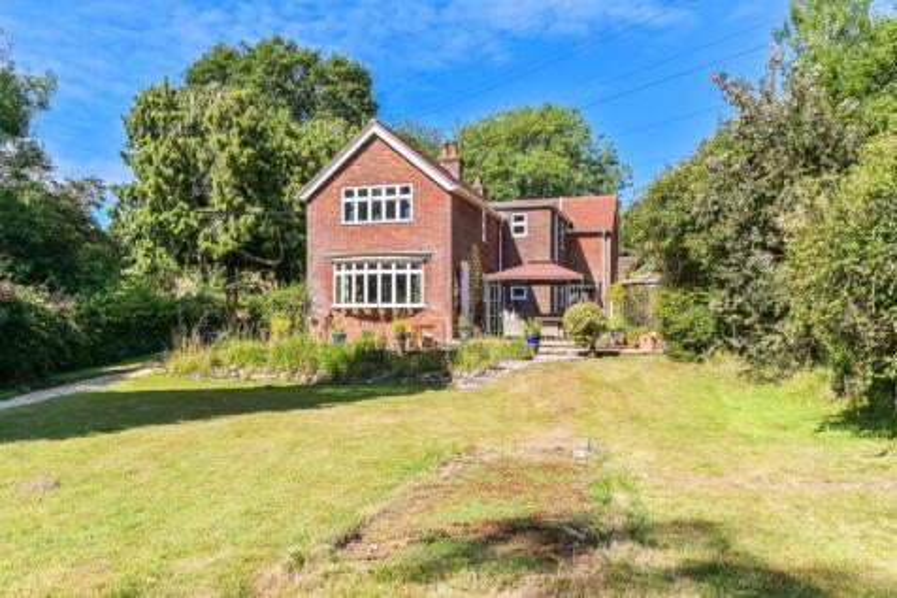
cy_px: 299
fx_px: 747
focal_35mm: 30
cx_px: 448
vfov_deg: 43.6
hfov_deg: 61.9
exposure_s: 1/640
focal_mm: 30
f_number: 13
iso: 400
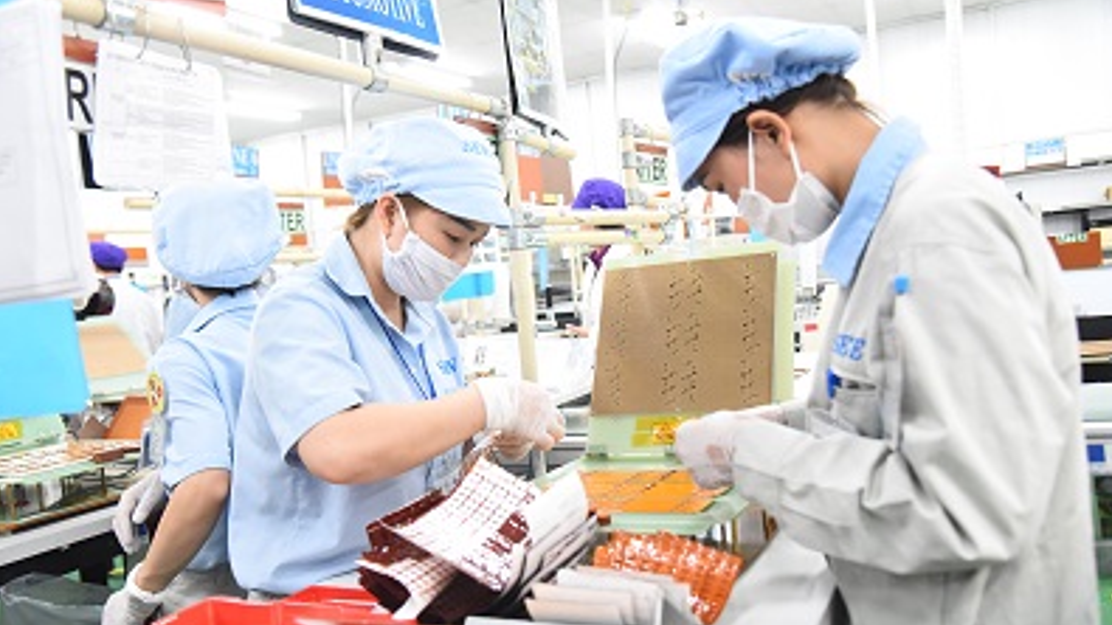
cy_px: 331
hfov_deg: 58.0
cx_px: 557
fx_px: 1002
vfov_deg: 34.6
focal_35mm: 34
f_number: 4
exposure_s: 1/160
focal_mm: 32
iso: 4000
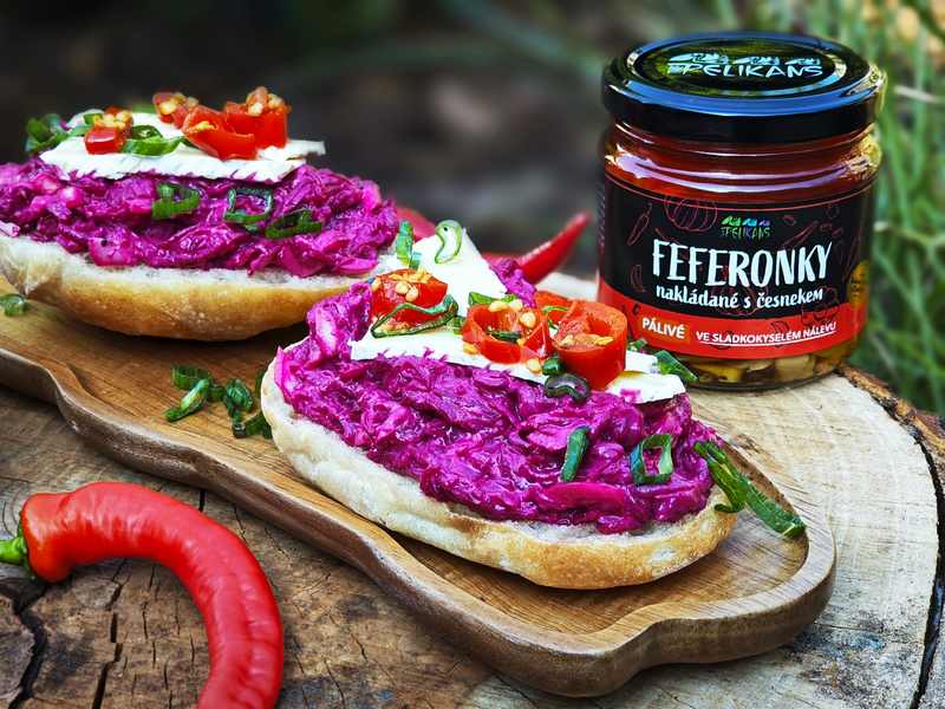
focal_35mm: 75
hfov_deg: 26.0
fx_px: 2047
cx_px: 472
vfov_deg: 19.6
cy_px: 354
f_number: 2
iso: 50
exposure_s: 1/122
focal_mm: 7.06
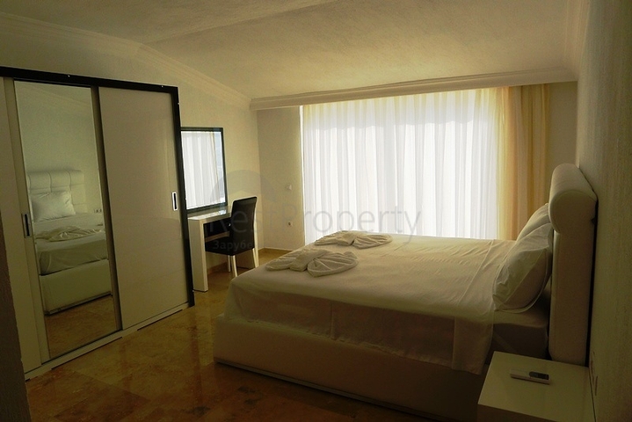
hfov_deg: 73.7
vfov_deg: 53.2
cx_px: 316
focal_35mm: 24
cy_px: 211
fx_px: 421
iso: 80
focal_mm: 5.1
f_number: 4
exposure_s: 1/640
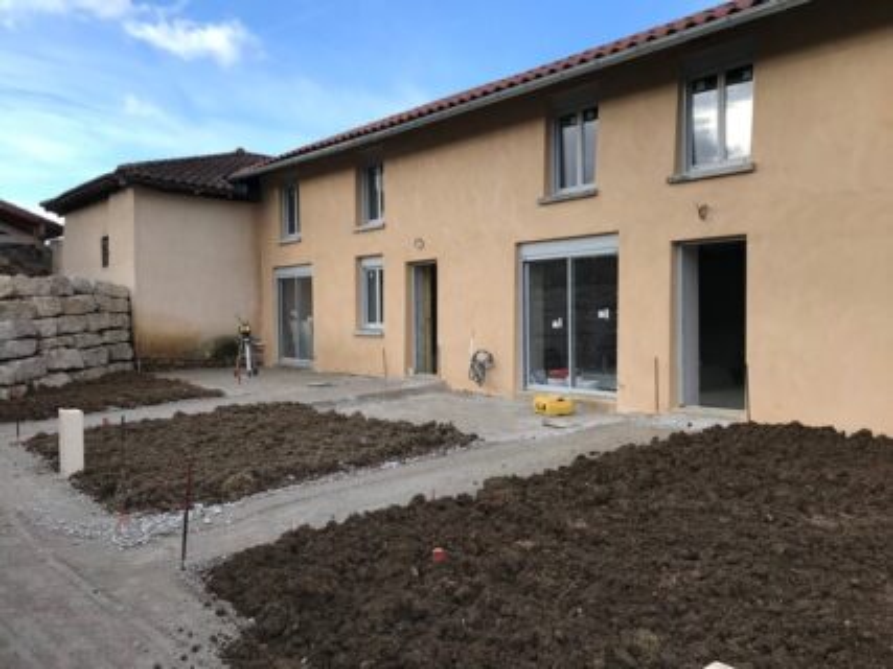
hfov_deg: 63.5
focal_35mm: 28
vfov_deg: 49.7
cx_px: 446
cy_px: 334
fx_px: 722
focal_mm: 3.99
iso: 20
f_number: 1.8
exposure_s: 1/630
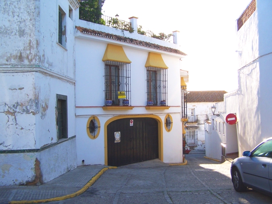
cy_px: 102
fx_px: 299
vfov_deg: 37.7
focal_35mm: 38
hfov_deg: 49.0
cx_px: 136
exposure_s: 1/350
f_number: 2.8
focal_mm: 6.3
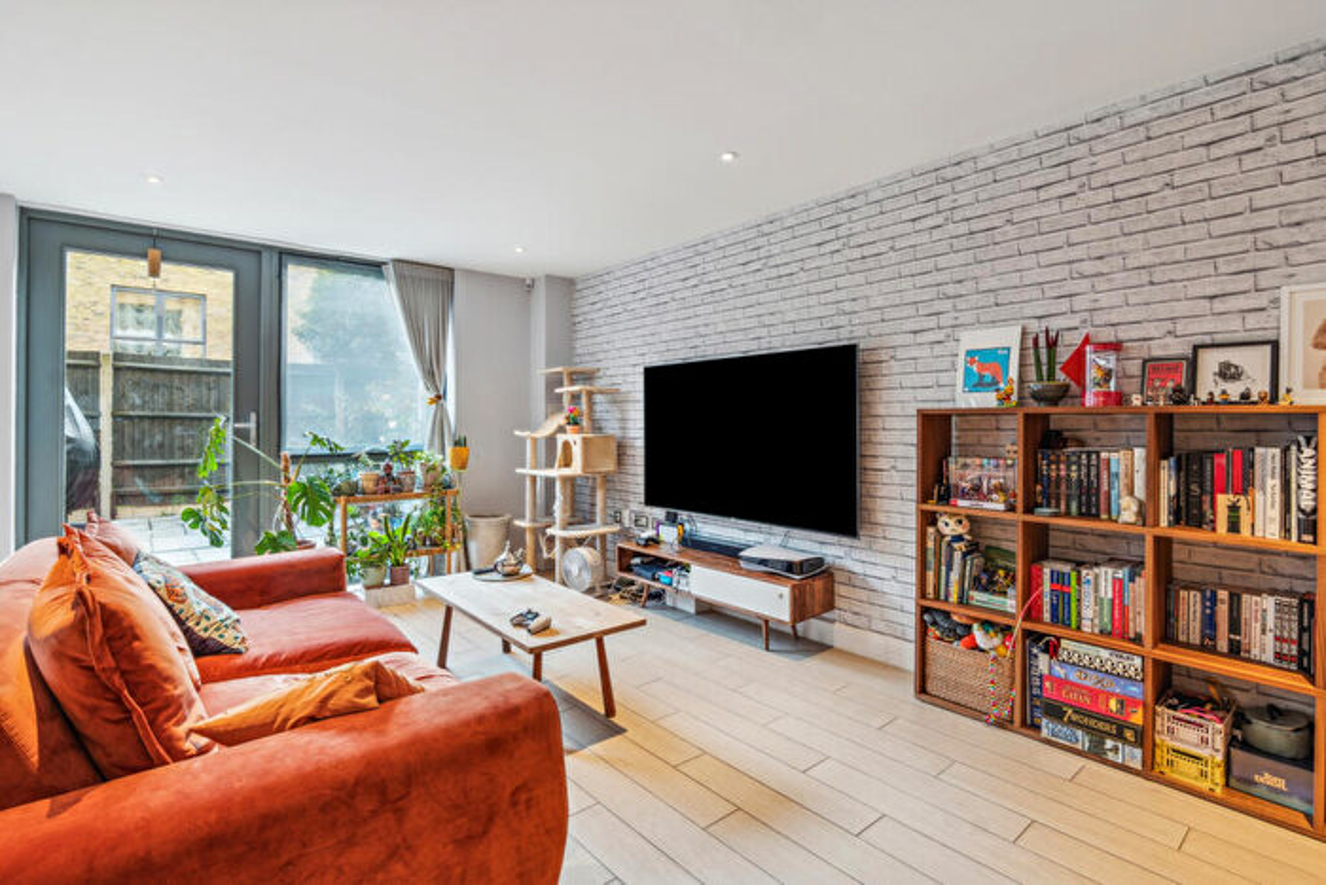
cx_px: 663
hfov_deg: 96.7
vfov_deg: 73.8
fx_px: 589
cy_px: 442
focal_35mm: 16
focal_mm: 16
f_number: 11
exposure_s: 1/2.5
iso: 400
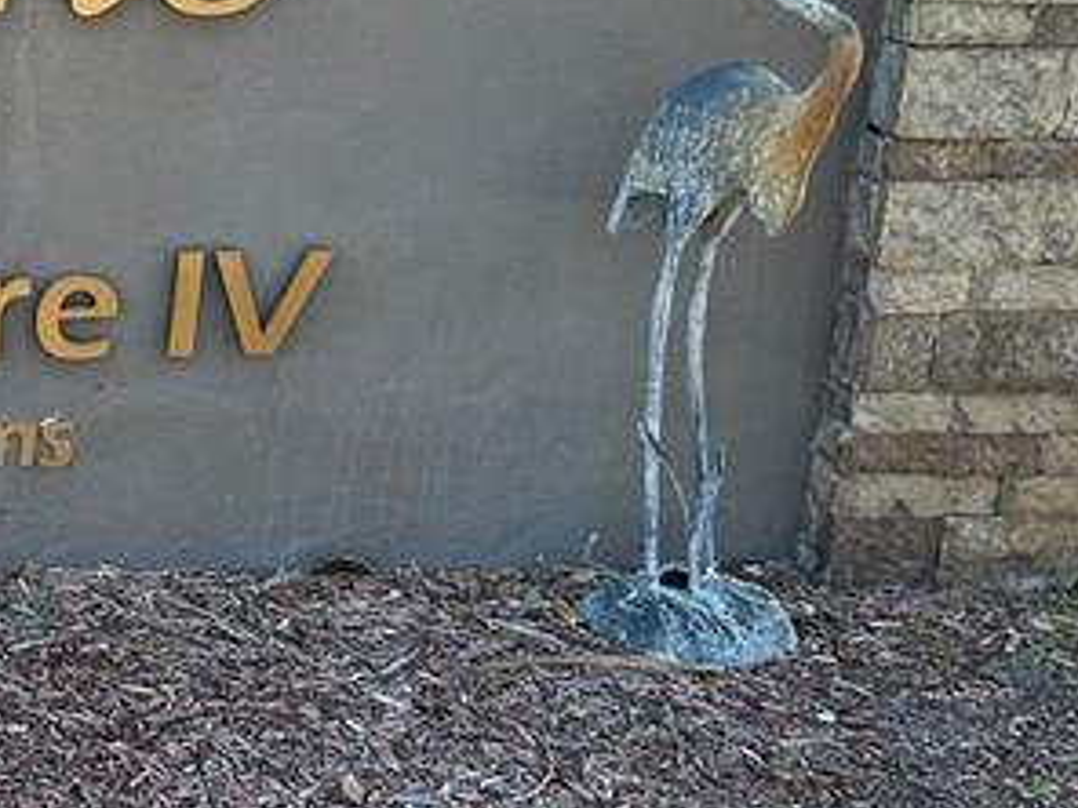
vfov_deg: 16.3
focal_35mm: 90
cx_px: -251
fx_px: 2803
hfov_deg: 20.3
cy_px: 175
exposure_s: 1/439
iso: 50
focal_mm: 5.7
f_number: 1.5
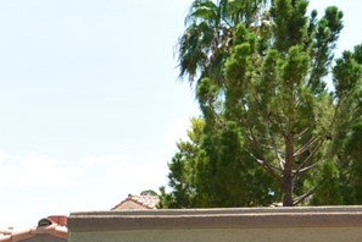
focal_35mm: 128
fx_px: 1287
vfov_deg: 10.2
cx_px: -149
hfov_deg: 15.1
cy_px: 409
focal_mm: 13
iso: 160
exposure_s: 1/500
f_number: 5.6
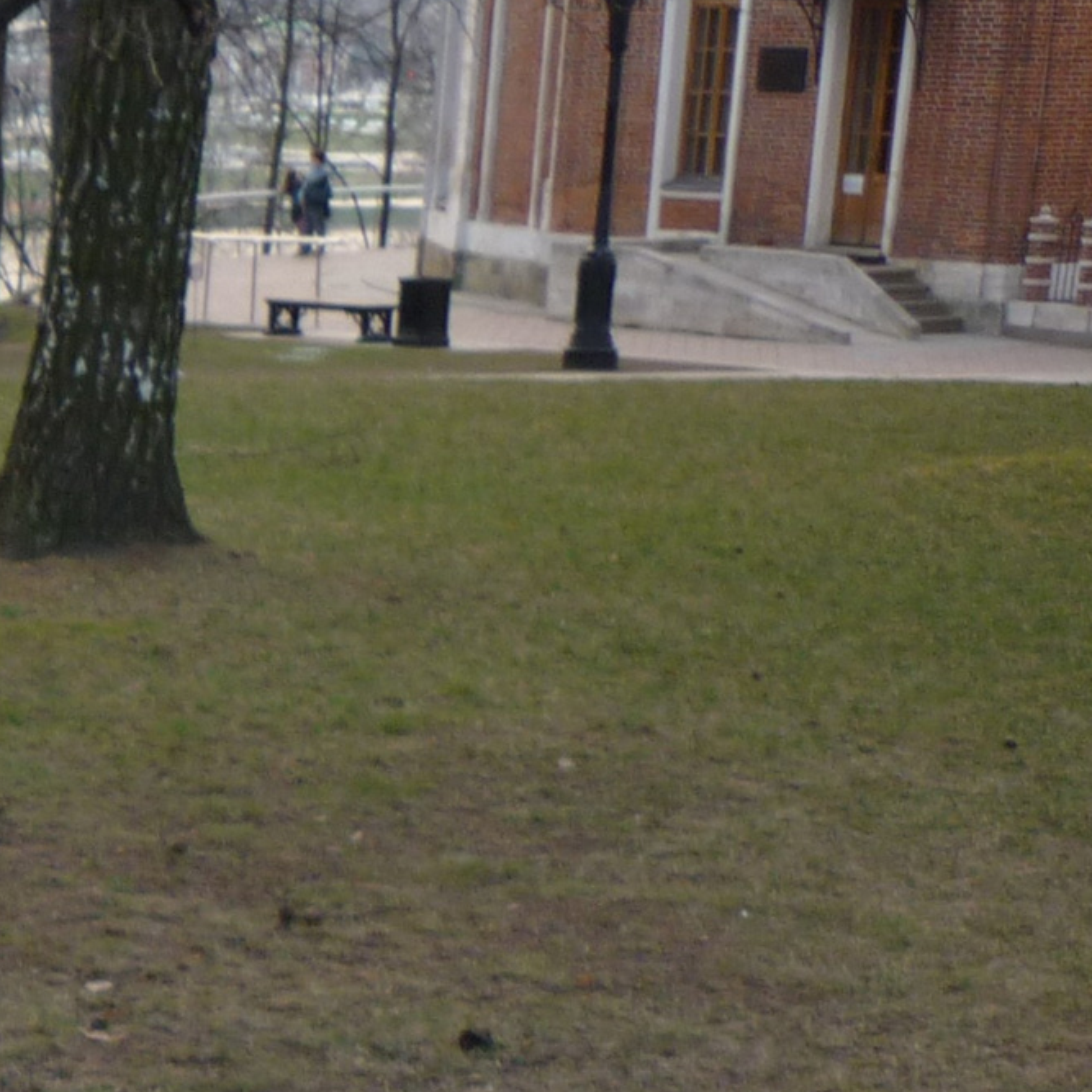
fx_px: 3997
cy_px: 1243
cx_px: -886
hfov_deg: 13.8
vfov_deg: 15.1
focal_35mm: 112
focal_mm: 5.5
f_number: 2.8
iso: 80
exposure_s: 1/30
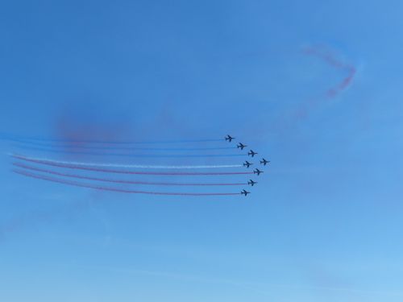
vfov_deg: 29.7
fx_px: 570
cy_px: 151
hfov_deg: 38.9
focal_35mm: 49
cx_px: 202
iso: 100
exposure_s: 1/1300
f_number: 4
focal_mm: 8.7
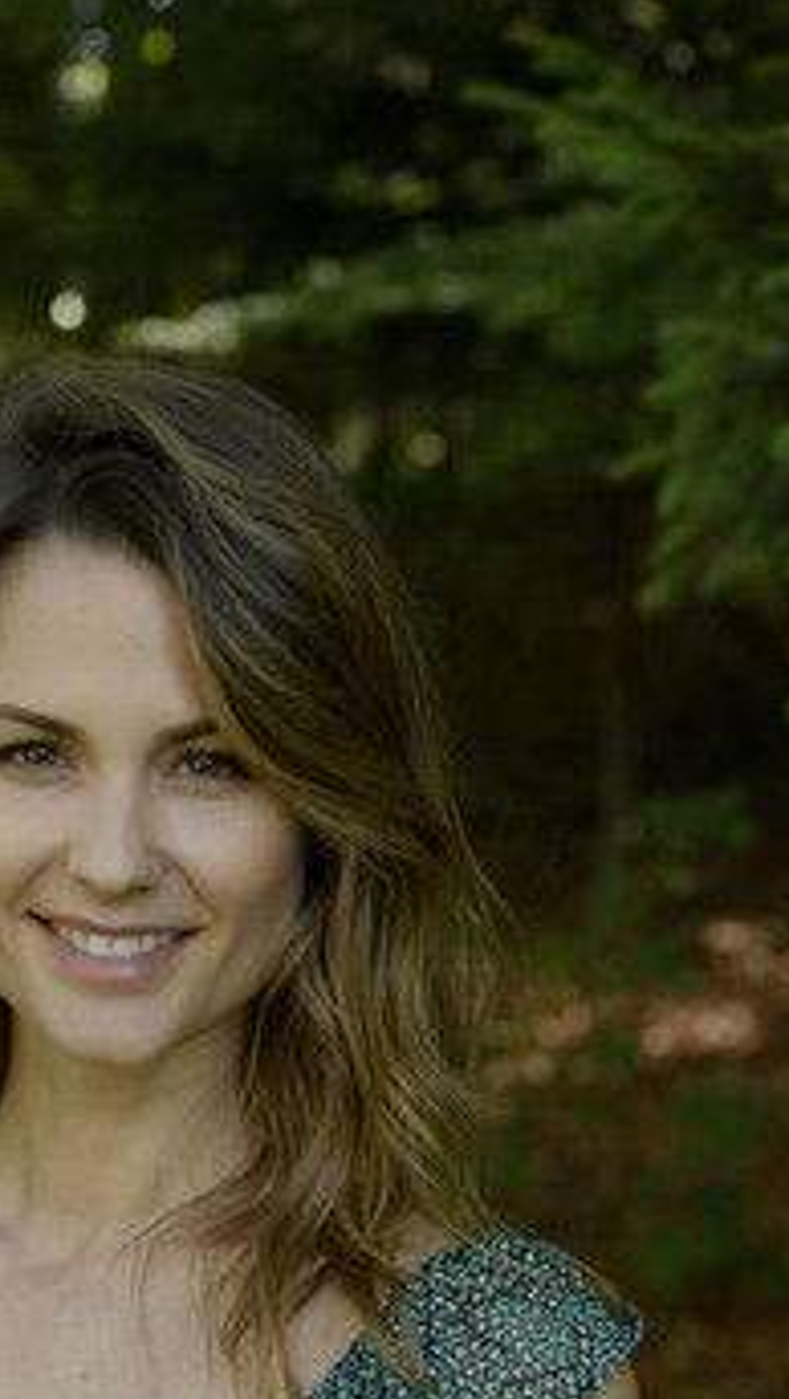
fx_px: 5568
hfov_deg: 8.1
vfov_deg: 14.3
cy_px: 941
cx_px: 106
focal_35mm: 150
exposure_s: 1/80
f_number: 7.1
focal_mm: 95
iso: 800
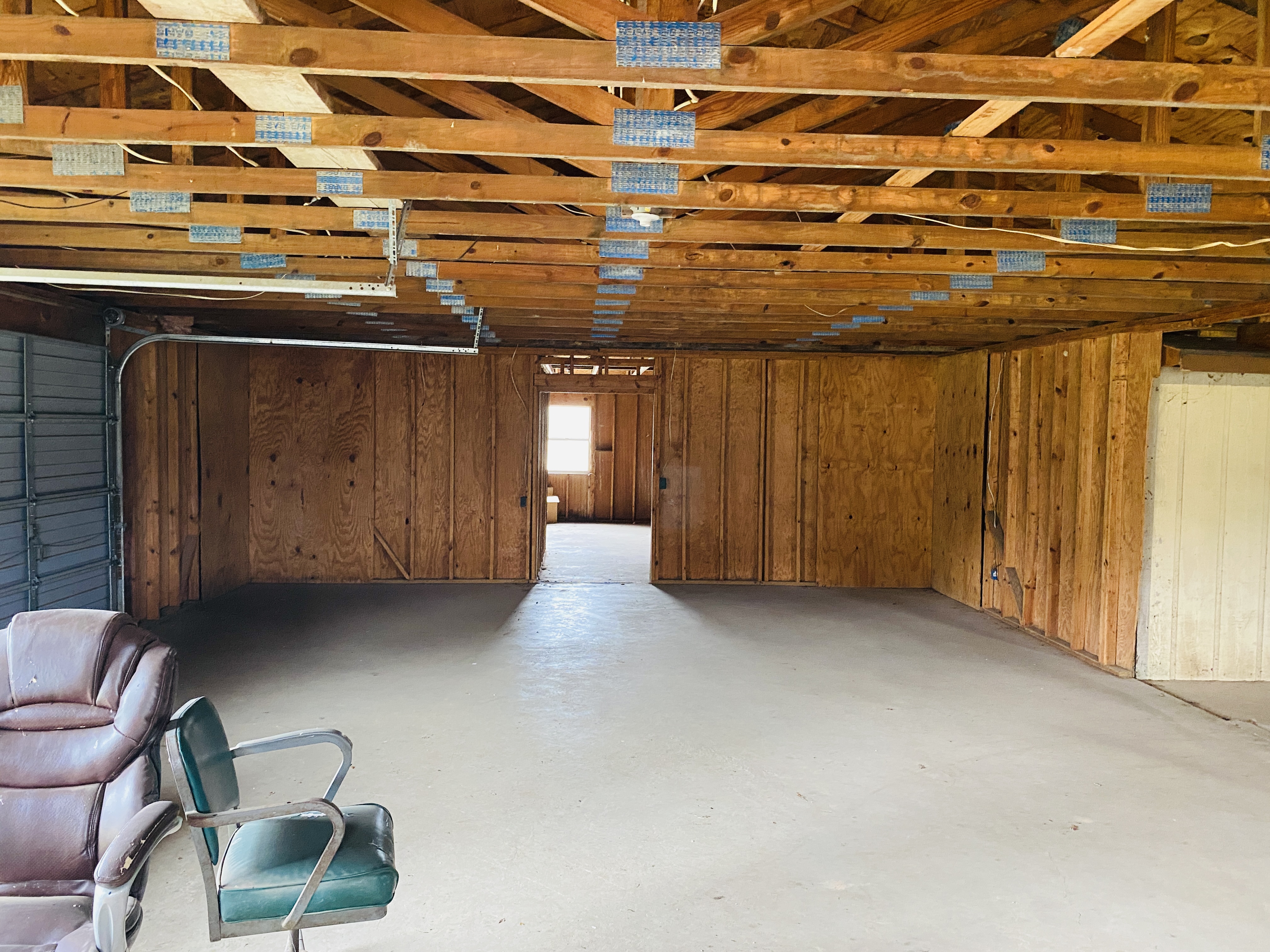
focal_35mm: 26
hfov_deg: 67.3
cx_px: 635
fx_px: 954
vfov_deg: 53.1
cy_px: 476
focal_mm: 4.25
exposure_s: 1/40
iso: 500
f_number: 1.8
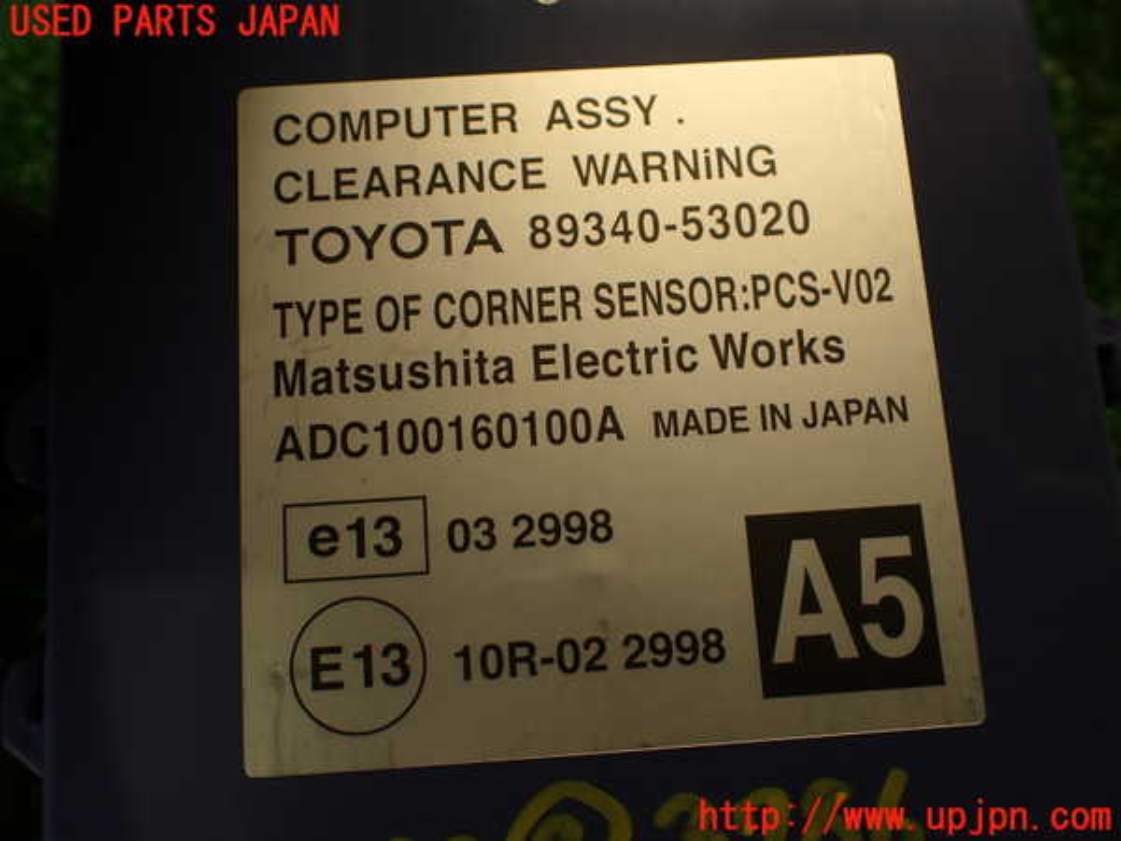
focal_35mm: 32
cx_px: 560
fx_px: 1036
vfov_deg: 44.2
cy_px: 420
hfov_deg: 56.8
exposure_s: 1/60
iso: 125
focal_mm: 5.79
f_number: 2.4
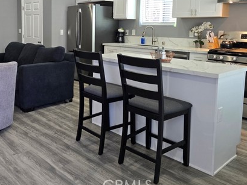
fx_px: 257
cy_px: 49
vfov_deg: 38.8
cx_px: 75
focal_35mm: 36
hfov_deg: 50.1
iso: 200
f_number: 1.7
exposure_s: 1/120
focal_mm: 6.3
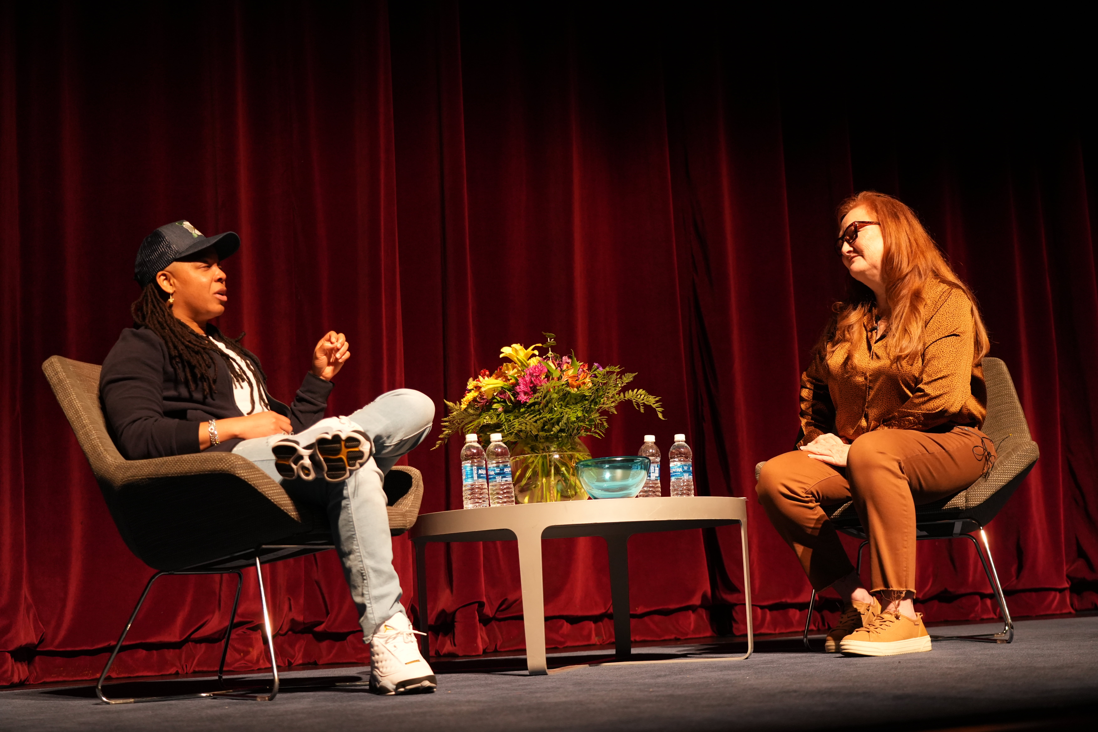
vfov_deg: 25.5
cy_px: 366
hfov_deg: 37.5
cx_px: 549
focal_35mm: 53
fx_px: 1616
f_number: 4
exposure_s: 1/200
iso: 2500
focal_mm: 53
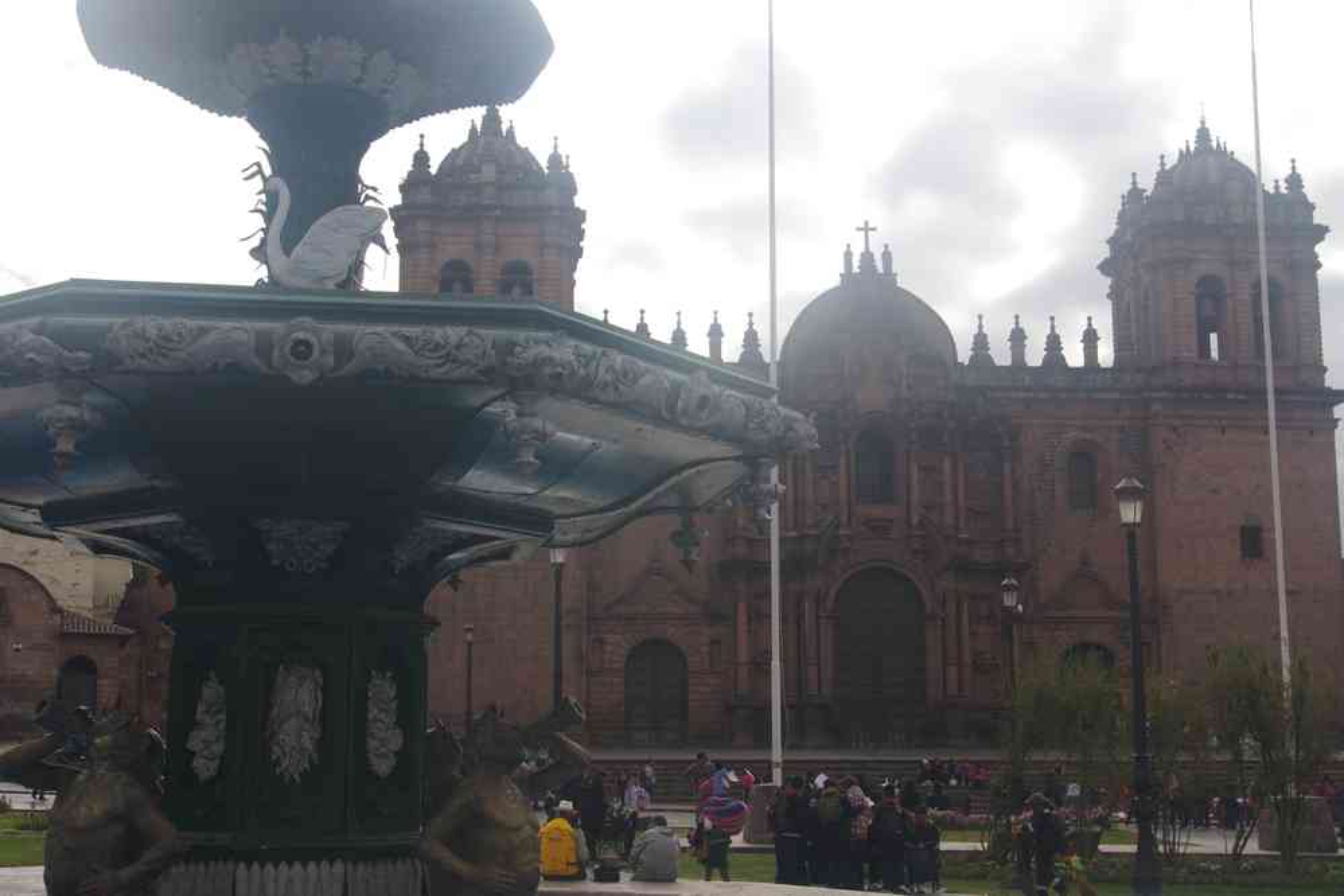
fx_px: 1848
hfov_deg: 40.0
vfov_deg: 27.3
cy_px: 448
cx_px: 672
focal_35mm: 50
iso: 200
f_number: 11
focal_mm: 33
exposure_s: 1/80
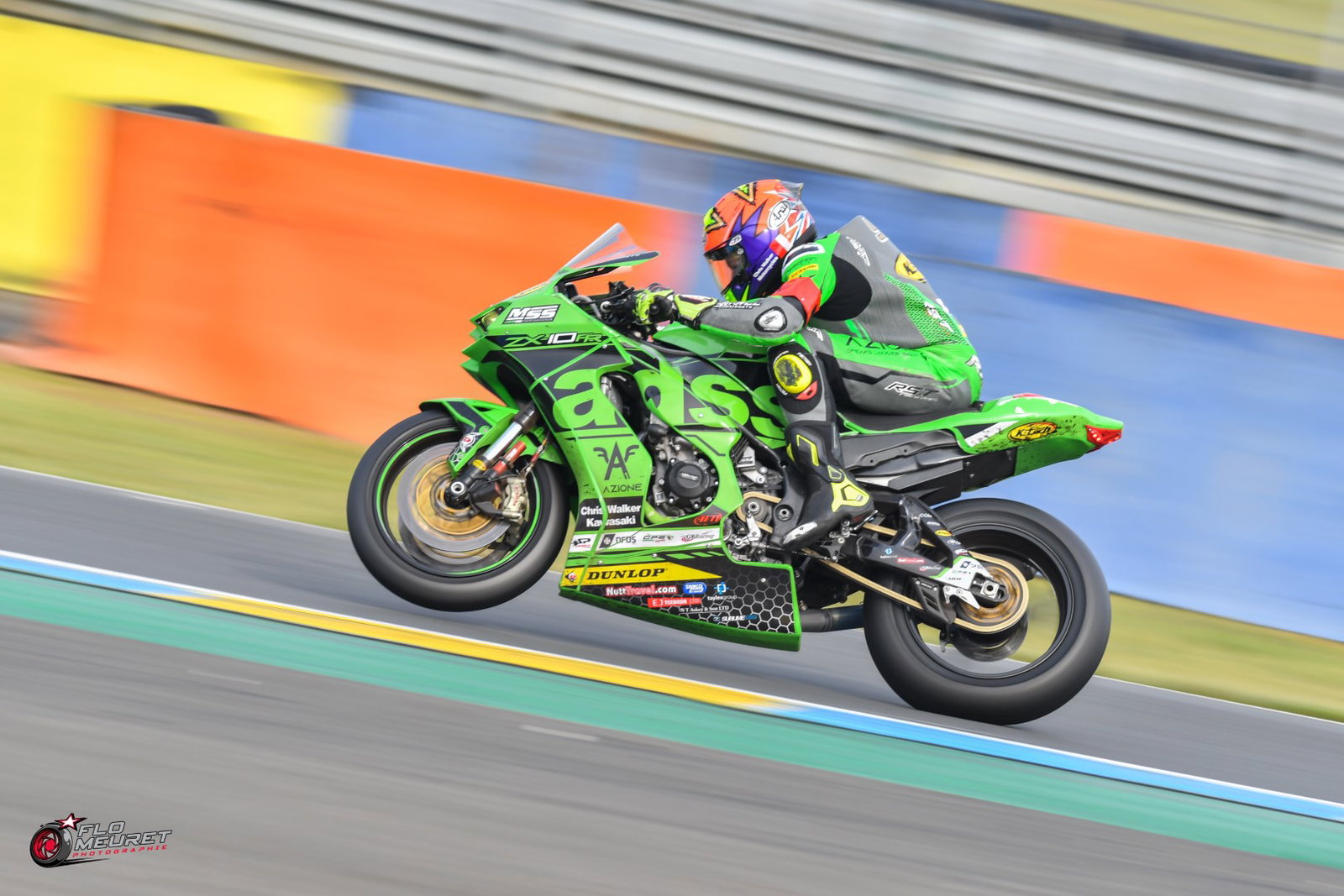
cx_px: 672
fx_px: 16240
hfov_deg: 4.7
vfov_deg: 3.2
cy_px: 448
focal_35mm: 435
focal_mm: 290
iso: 100
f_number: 7.1
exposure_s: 1/200
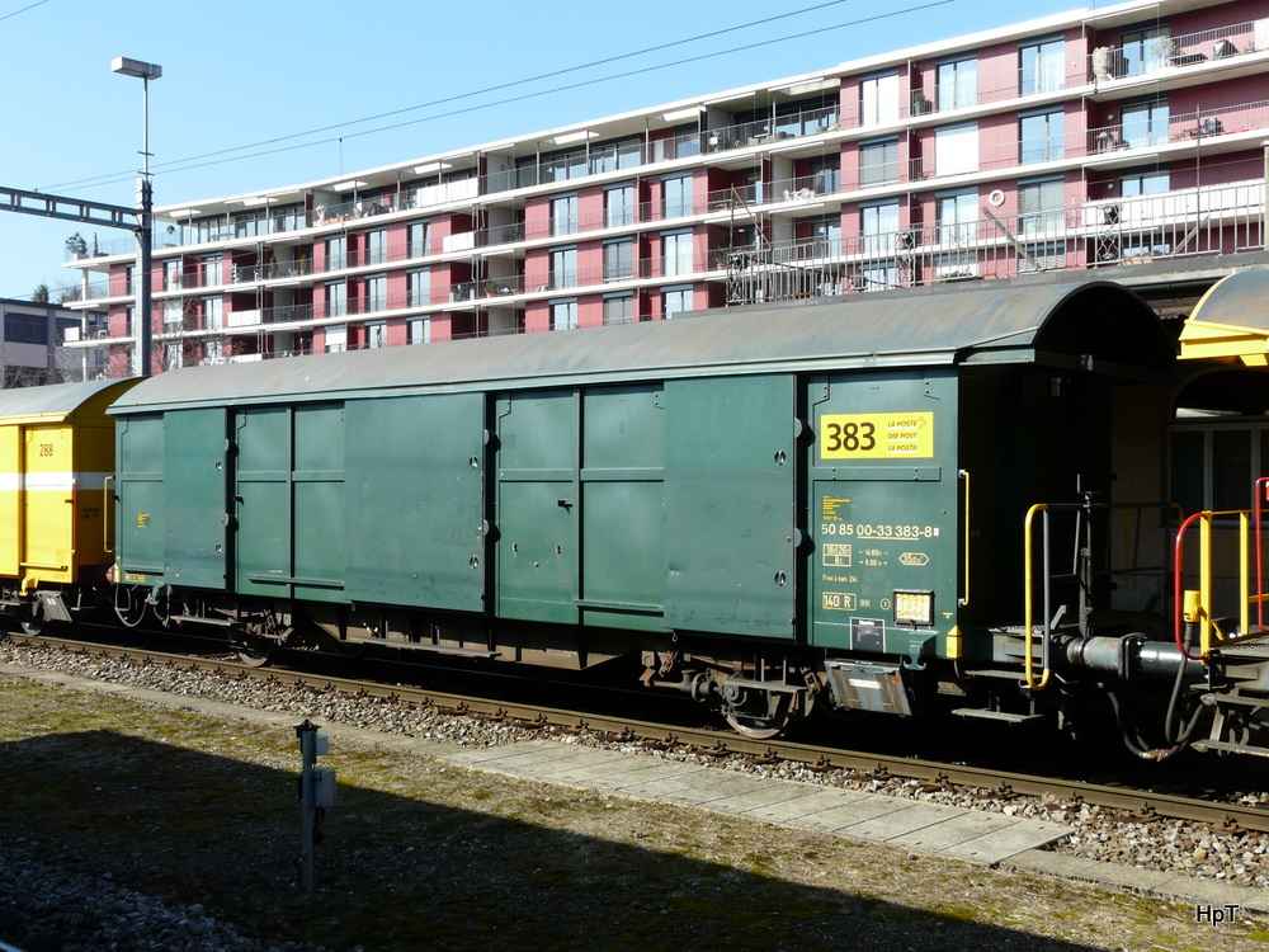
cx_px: 634
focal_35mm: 40
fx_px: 1466
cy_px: 476
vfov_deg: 36.0
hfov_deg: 46.8
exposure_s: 1/250
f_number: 5
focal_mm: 6.5
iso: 100
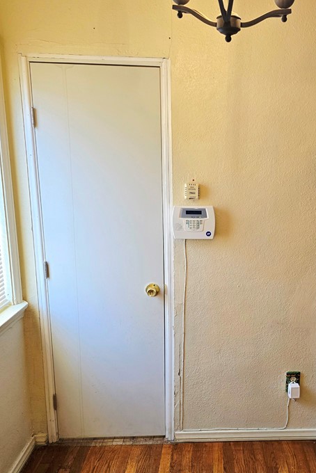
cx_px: 234
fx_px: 473
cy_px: 266
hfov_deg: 36.1
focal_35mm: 36
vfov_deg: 53.0
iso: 160
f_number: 1.7
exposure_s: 1/120
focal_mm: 6.3
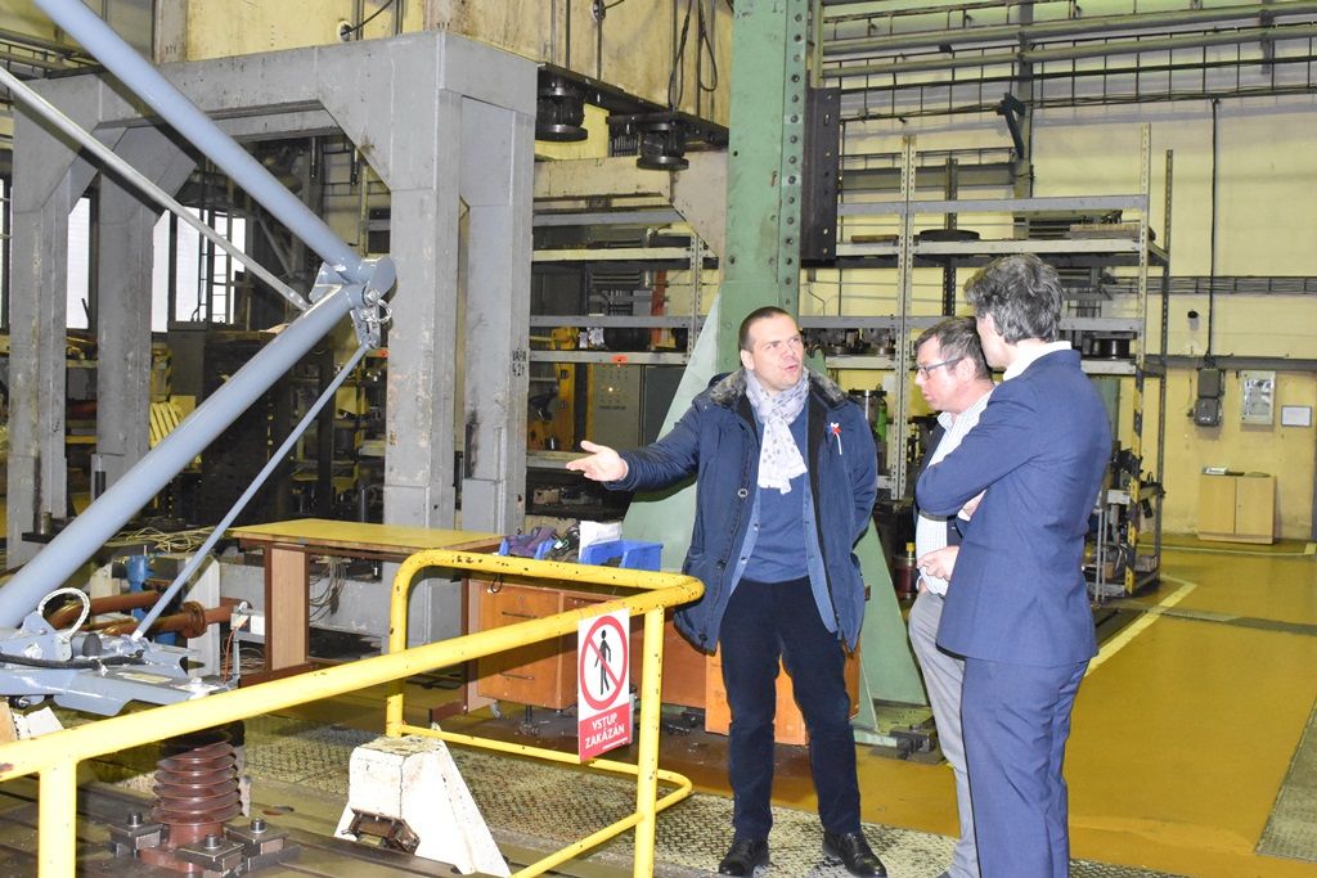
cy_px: 439
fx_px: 1372
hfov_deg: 51.3
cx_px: 658
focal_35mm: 38
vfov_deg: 35.5
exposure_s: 1/60
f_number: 8
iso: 6400
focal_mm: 25
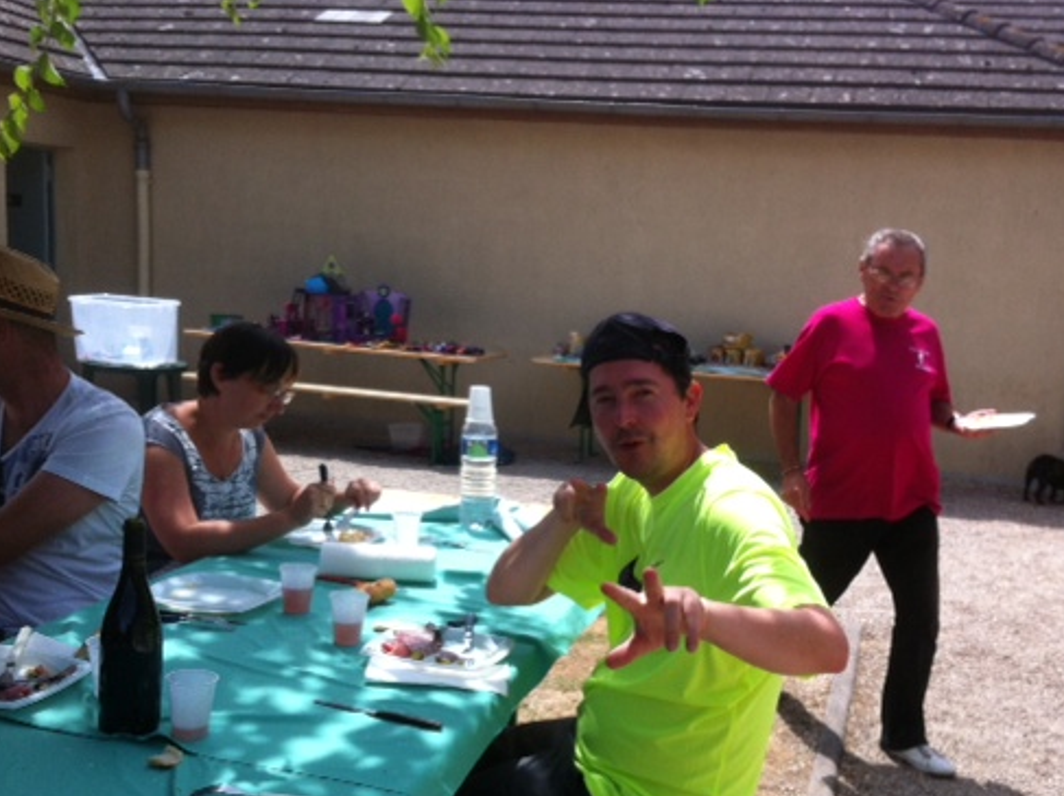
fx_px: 1412
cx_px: 616
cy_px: 470
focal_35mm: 46
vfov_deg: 31.4
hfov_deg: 41.2
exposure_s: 1/1117
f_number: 2.8
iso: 80
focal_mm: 3.85
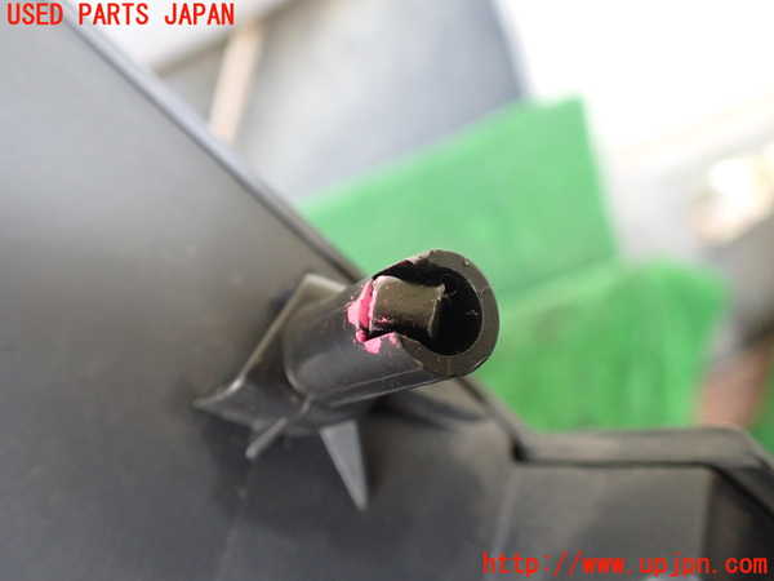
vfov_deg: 46.8
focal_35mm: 30
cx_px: 387
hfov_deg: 60.0
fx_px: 671
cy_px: 290
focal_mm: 5.4
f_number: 2.3
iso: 800
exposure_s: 1/125
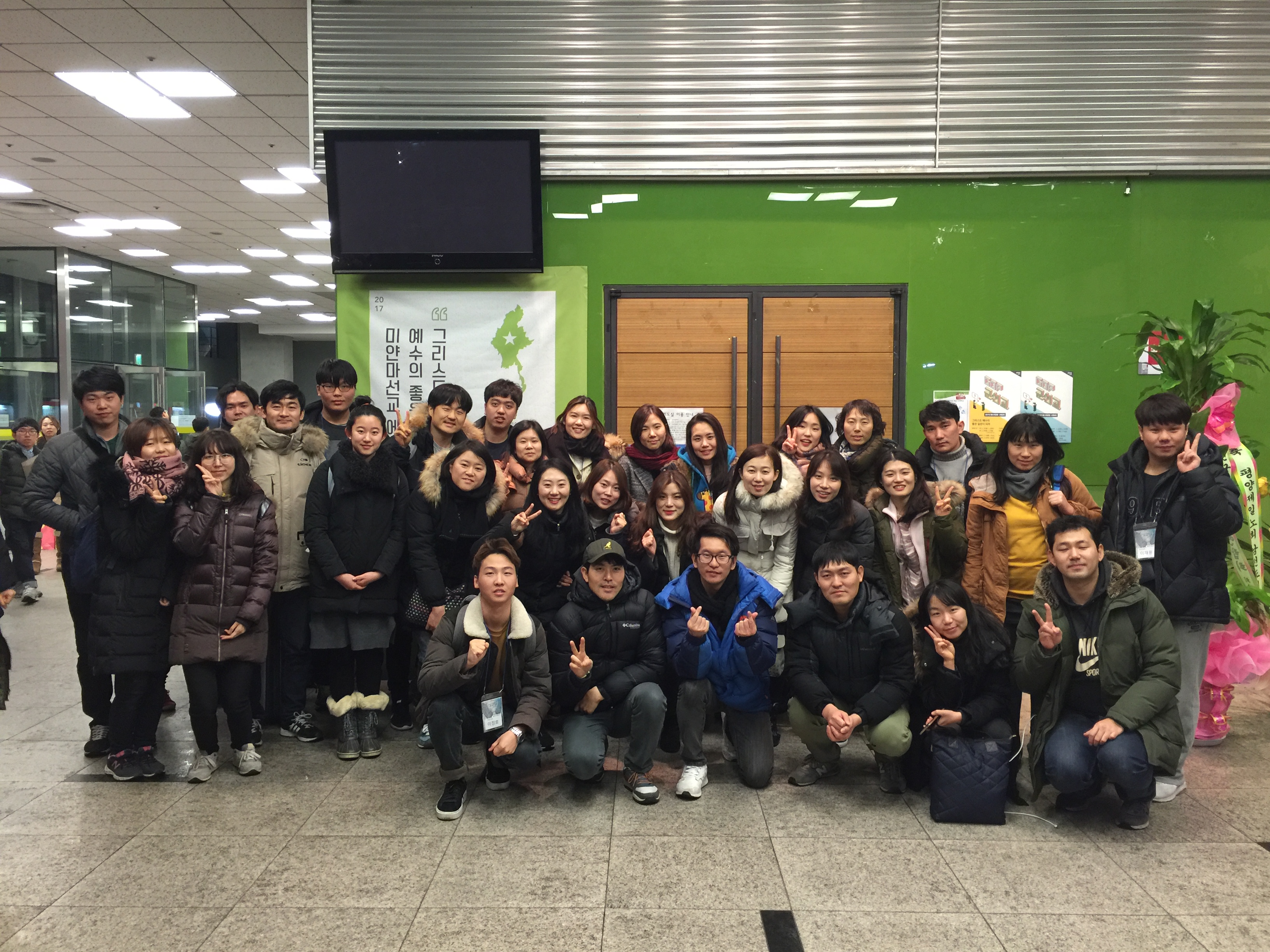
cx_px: 635
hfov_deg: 61.7
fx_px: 1064
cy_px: 476
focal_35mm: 29
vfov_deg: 48.2
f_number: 2.2
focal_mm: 4.15
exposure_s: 1/15
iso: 80
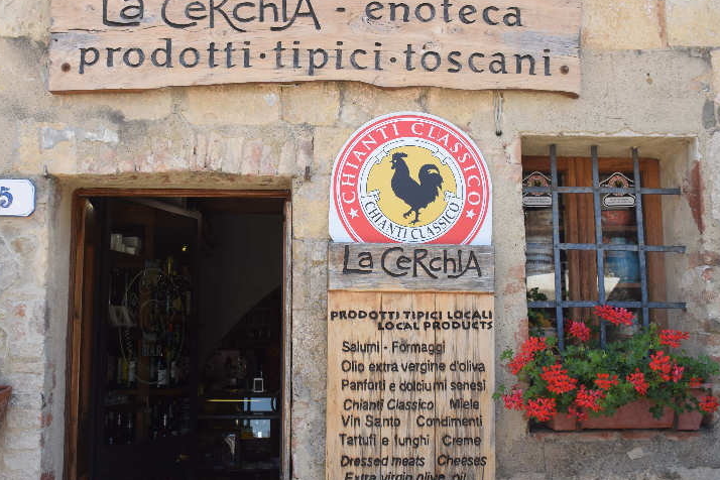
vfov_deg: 31.9
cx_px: 315
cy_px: 208
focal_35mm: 42
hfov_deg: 46.3
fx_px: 840
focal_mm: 20
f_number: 5.6
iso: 100
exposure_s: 1/125
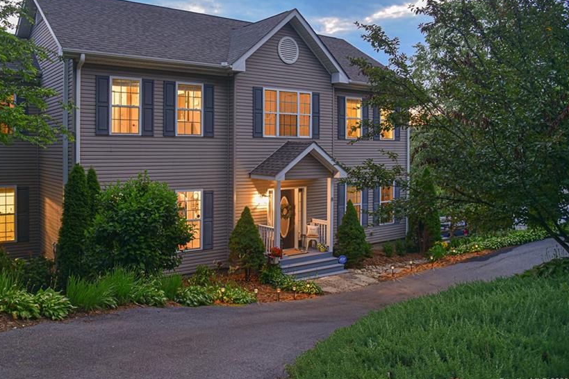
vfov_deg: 43.4
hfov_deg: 61.2
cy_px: 151
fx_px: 474
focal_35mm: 30
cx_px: 218
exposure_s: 1/2.5
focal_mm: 24
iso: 500
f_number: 4
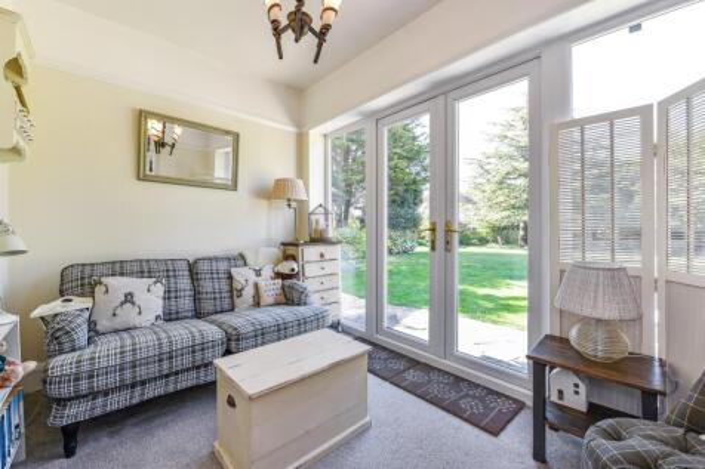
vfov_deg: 81.2
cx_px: 352
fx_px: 274
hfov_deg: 104.3
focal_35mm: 14
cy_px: 234
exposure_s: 1/20
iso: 320
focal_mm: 14
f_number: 8
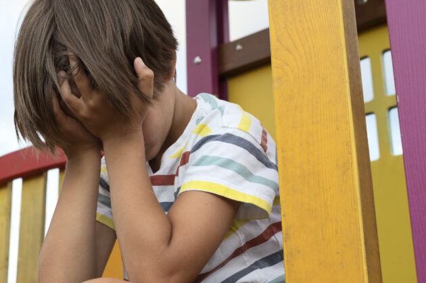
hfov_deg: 30.2
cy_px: 185
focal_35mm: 65
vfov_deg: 20.8
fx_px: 769
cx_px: 81
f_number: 5.6
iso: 500
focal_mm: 40
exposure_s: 1/160
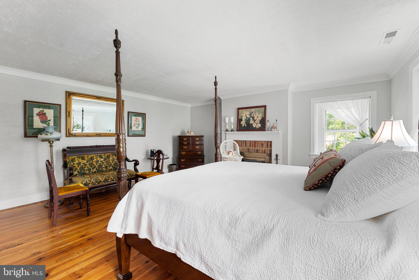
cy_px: 140
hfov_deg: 100.4
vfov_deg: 77.3
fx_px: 175
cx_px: 210
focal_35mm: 15
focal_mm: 15
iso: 800
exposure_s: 1/13
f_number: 7.1
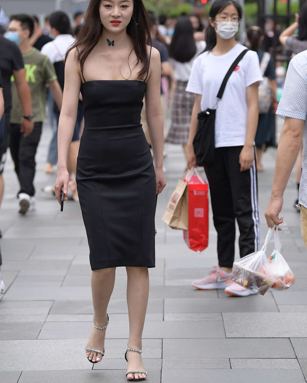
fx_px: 2033
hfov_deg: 8.6
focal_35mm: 179
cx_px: 126
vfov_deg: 10.8
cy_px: 123
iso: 500
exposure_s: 1/640
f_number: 3.5
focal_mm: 105
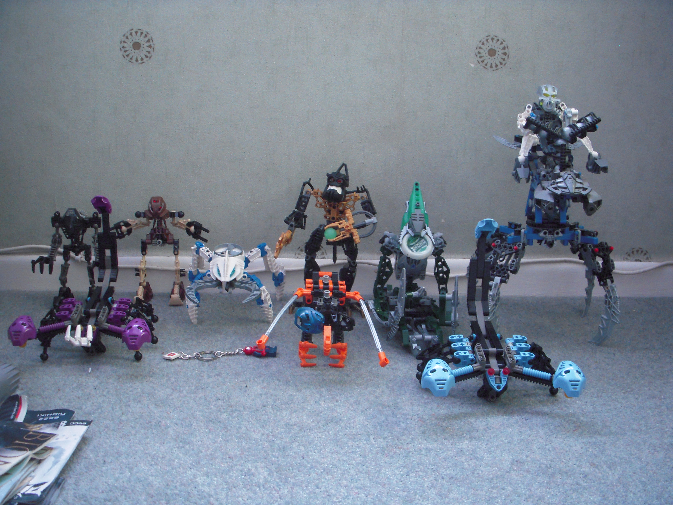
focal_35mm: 38
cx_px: 336
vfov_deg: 37.7
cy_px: 252
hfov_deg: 49.0
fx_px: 739
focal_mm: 6.3
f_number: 3.3
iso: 400
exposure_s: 1/2
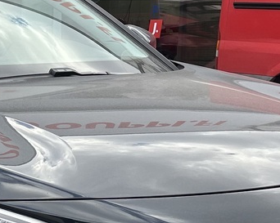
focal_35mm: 107
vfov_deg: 14.3
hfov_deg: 17.4
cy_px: 194
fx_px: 886
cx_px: -24
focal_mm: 5.7
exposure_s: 1/775
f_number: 1.5
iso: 50
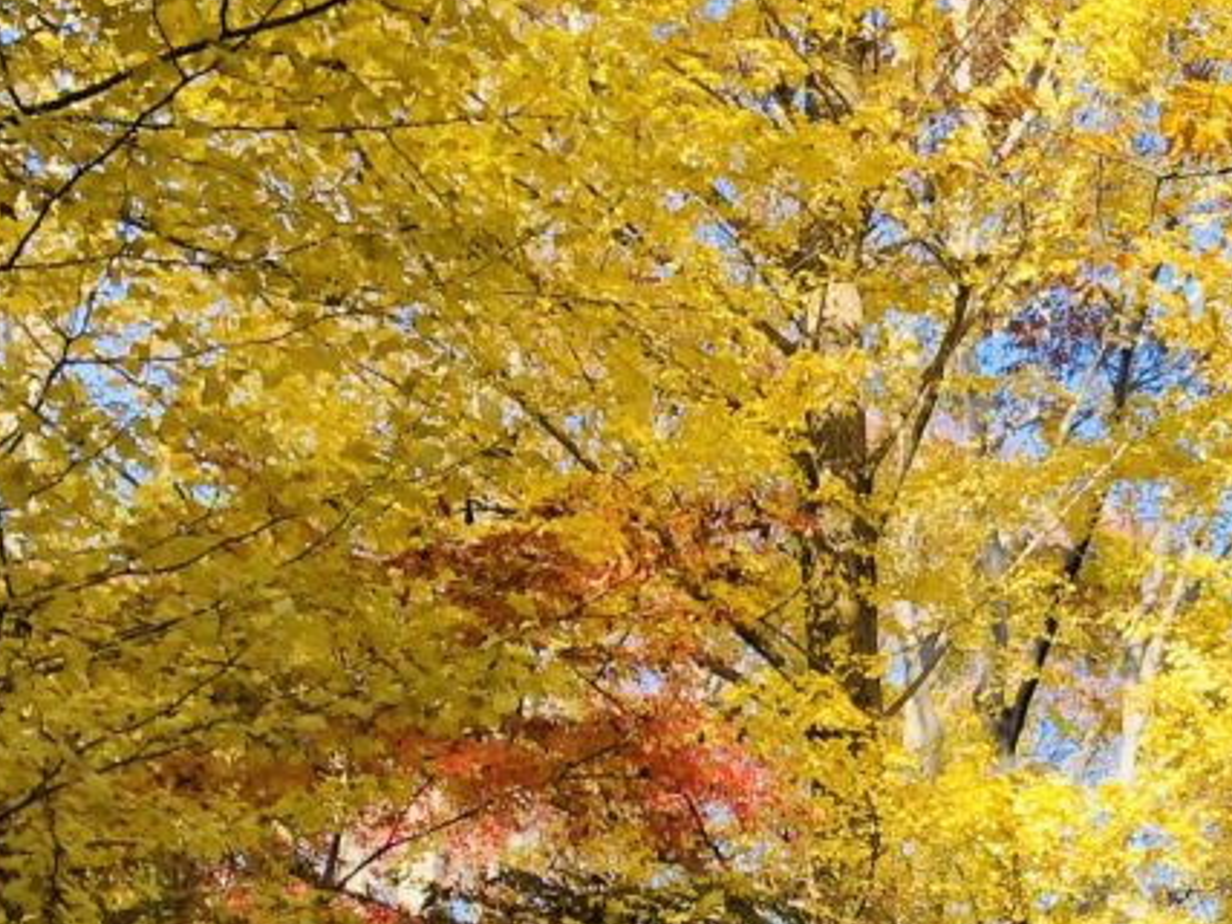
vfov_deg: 17.1
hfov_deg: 22.2
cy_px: 970
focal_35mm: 84
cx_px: 1298
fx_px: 2989
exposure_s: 1/124
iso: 20
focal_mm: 3.99
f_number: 1.8
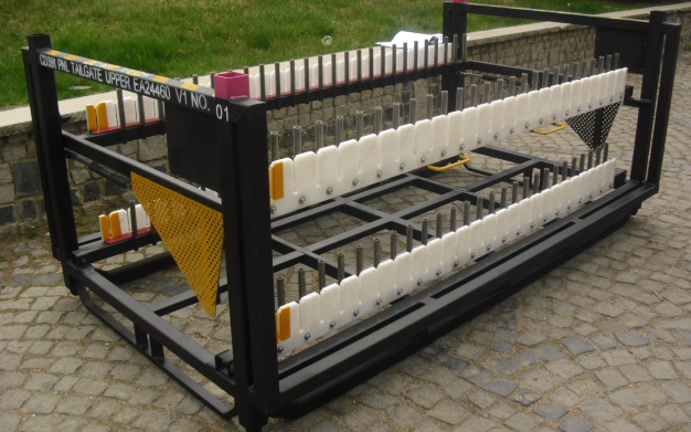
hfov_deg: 50.4
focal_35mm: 39
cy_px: 190
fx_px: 734
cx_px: 350
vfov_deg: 32.7
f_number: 7.8
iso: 80
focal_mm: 6.3
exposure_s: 1/100
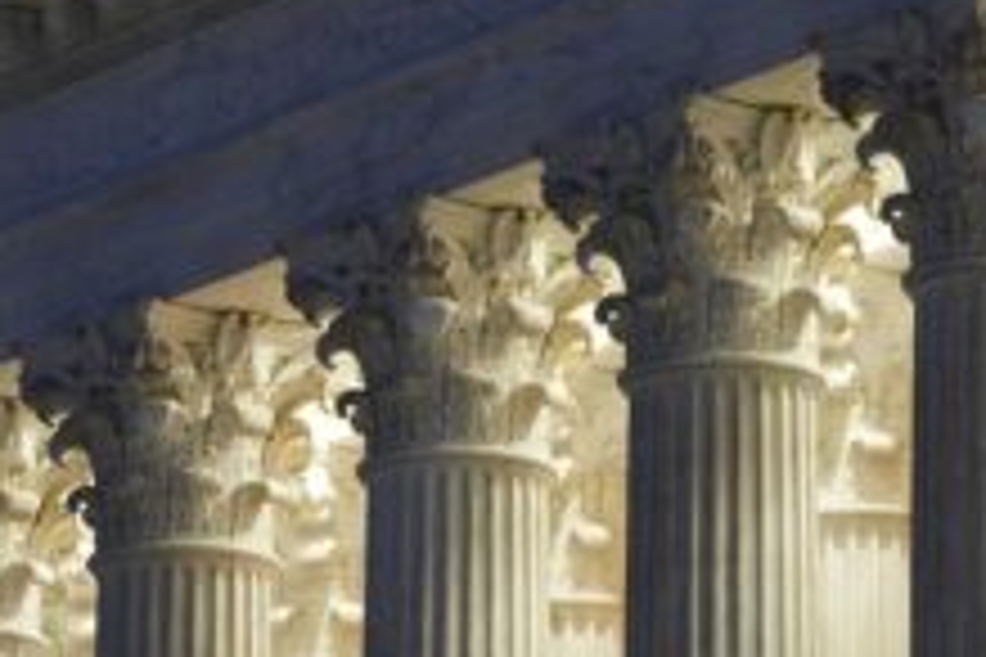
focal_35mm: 388
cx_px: 540
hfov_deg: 5.3
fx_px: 10626
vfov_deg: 3.5
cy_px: 34
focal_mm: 133
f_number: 4.5
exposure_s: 1/200
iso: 5000
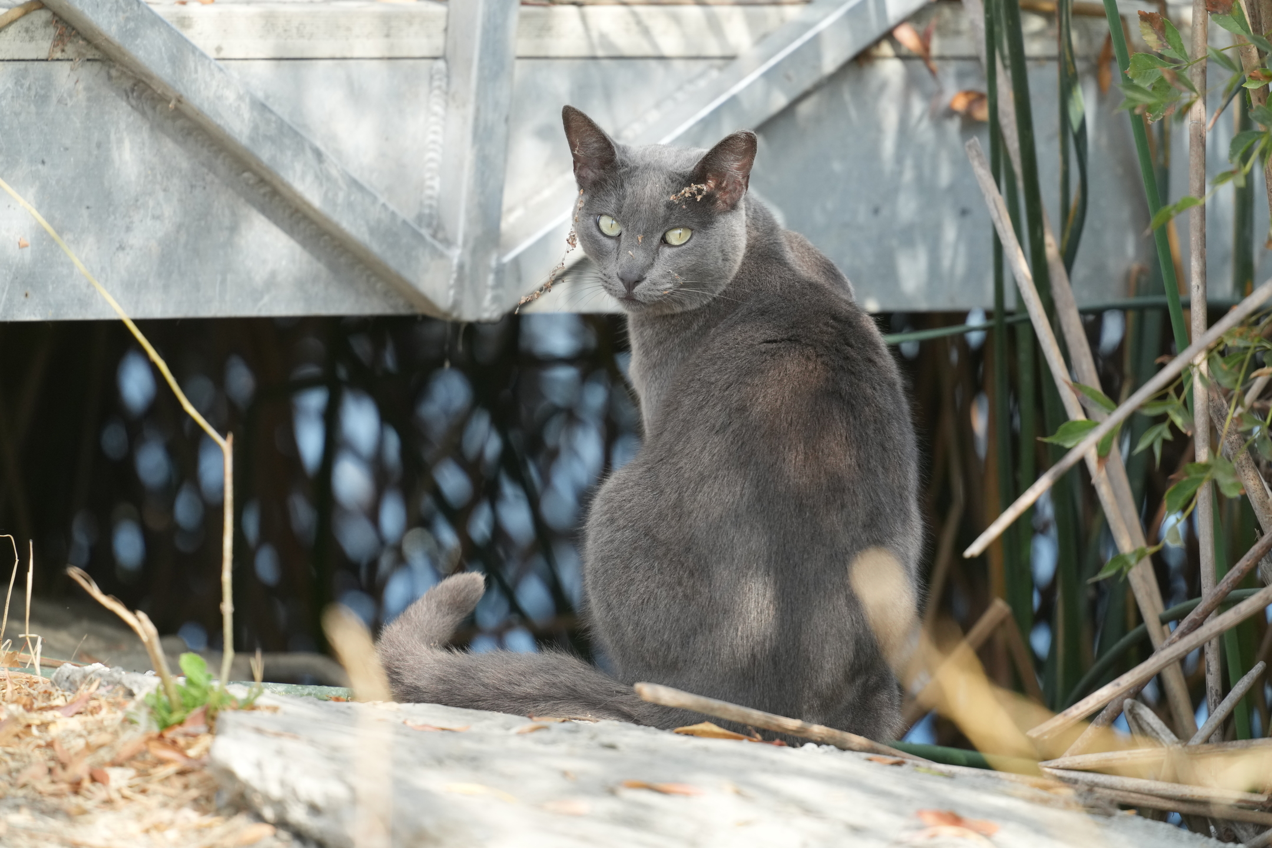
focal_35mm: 600
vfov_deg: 2.3
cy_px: 424
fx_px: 21198
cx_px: 636
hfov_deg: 3.4
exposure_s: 1/1250
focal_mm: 600
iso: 1600
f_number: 5.6
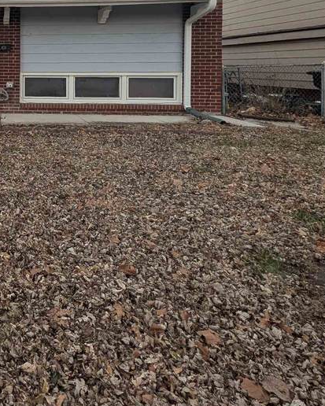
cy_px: 71
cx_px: -55
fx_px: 349
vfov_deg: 55.4
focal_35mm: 29
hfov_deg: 38.5
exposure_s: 1/165
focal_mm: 2.23
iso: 37
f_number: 1.95
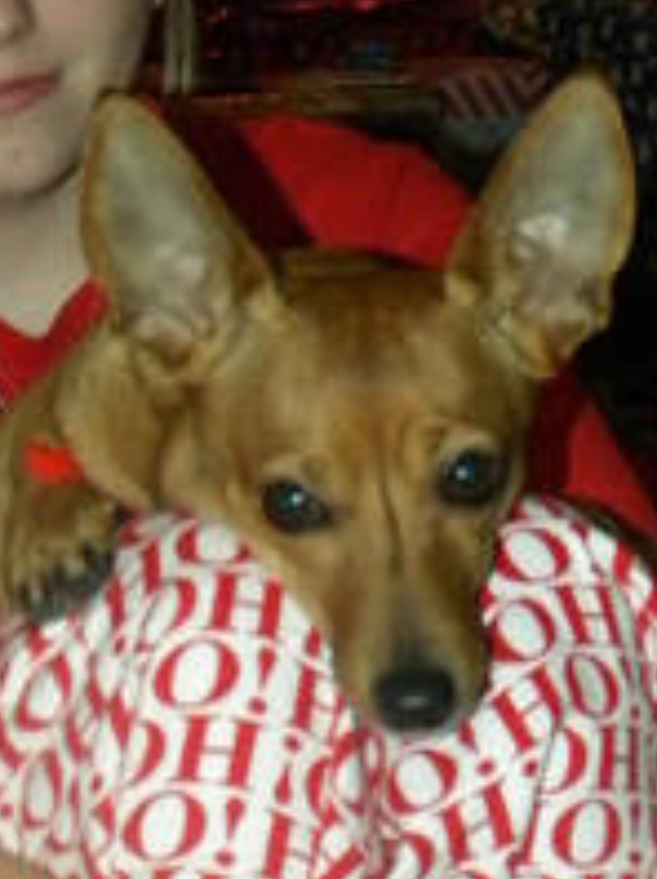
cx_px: 422
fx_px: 2891
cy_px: 413
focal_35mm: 114
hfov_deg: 13.0
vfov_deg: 17.3
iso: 400
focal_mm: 8.6
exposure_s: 1/30
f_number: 3.9
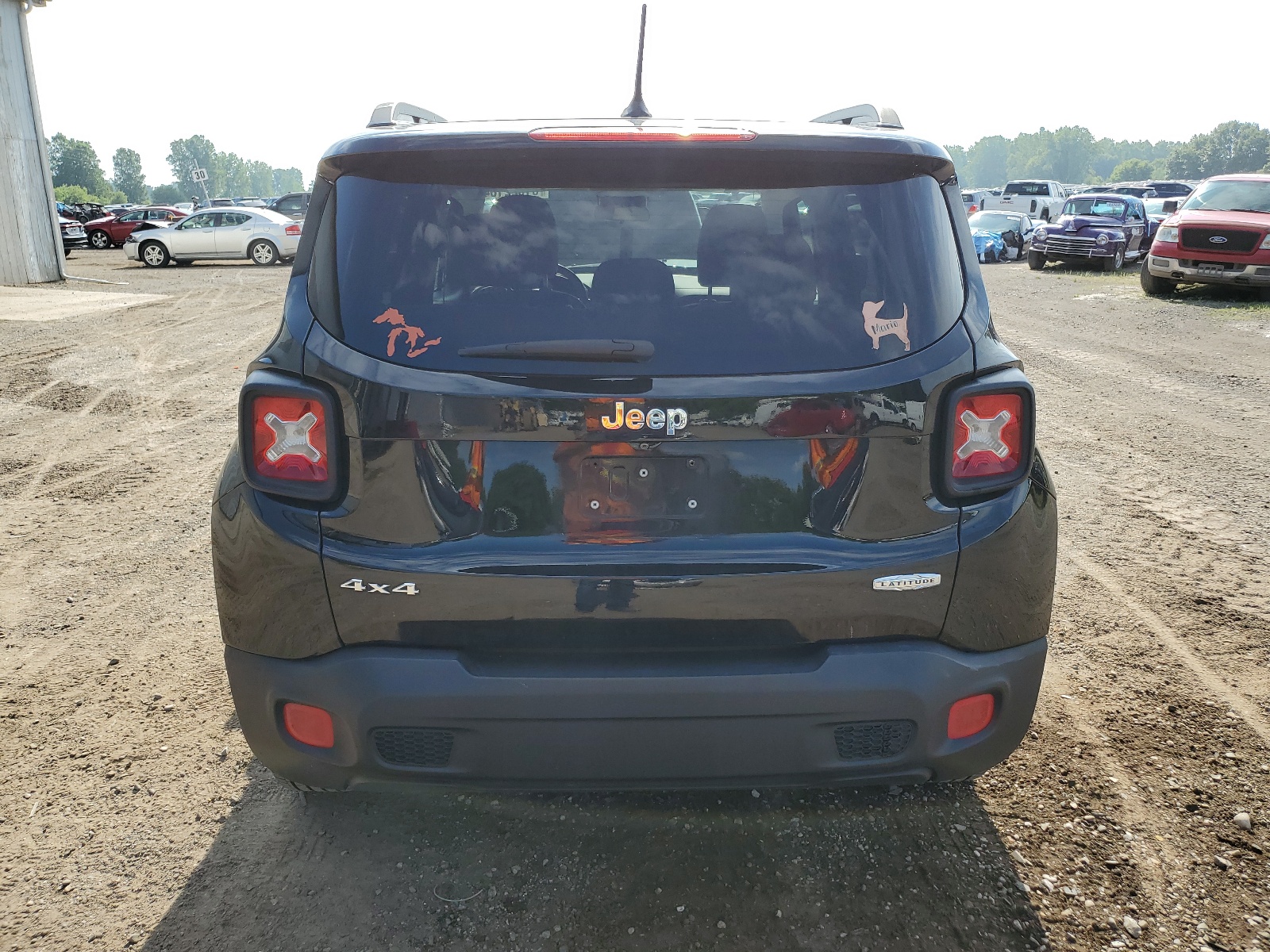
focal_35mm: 26
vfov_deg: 53.1
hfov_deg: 67.3
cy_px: 476
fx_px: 954
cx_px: 635
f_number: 1.5
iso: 50
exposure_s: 1/2000
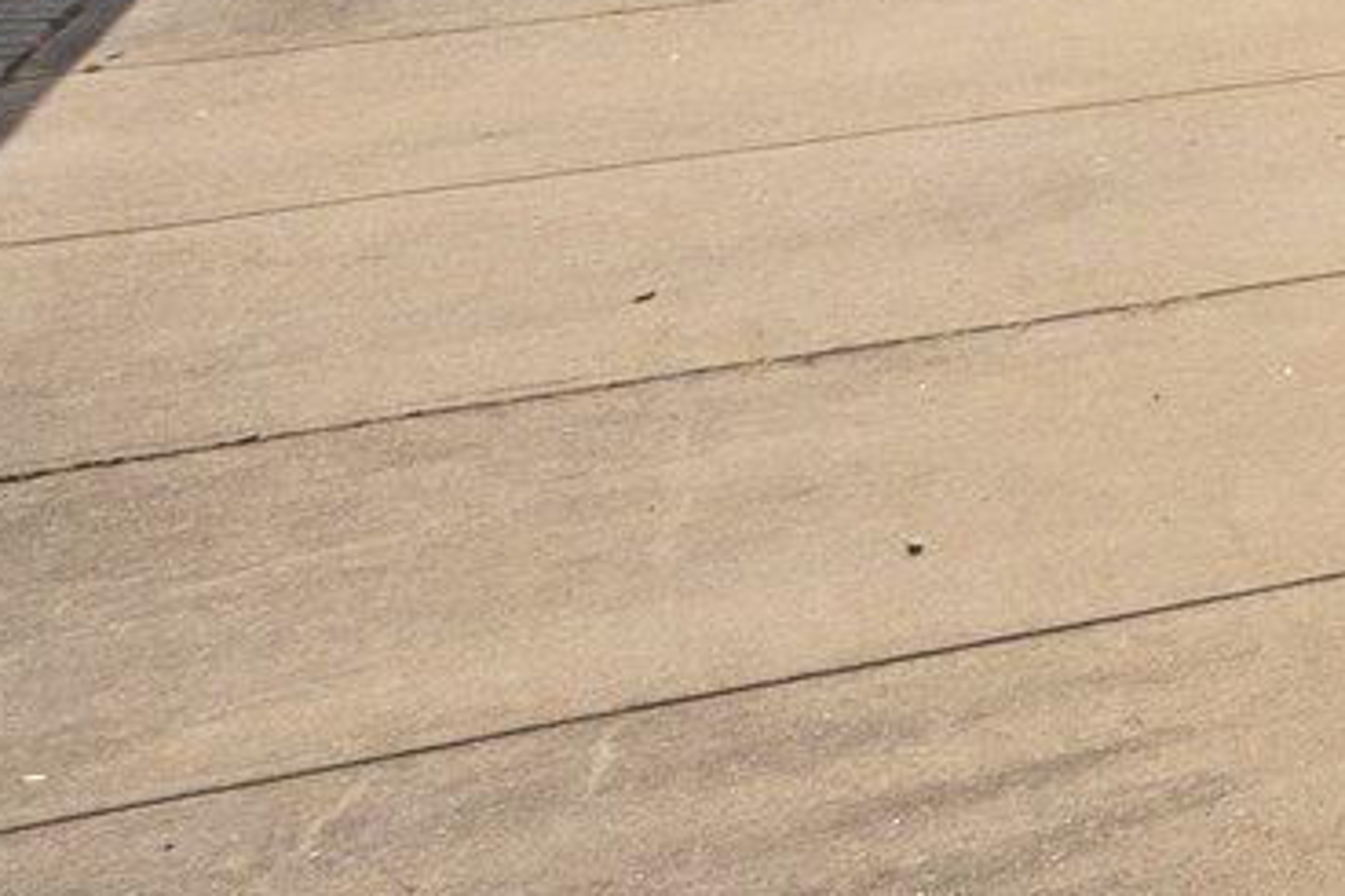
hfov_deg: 15.5
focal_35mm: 89
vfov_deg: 14.3
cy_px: -455
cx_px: 3019
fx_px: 3323
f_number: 13
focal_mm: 16
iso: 250
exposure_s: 1/640
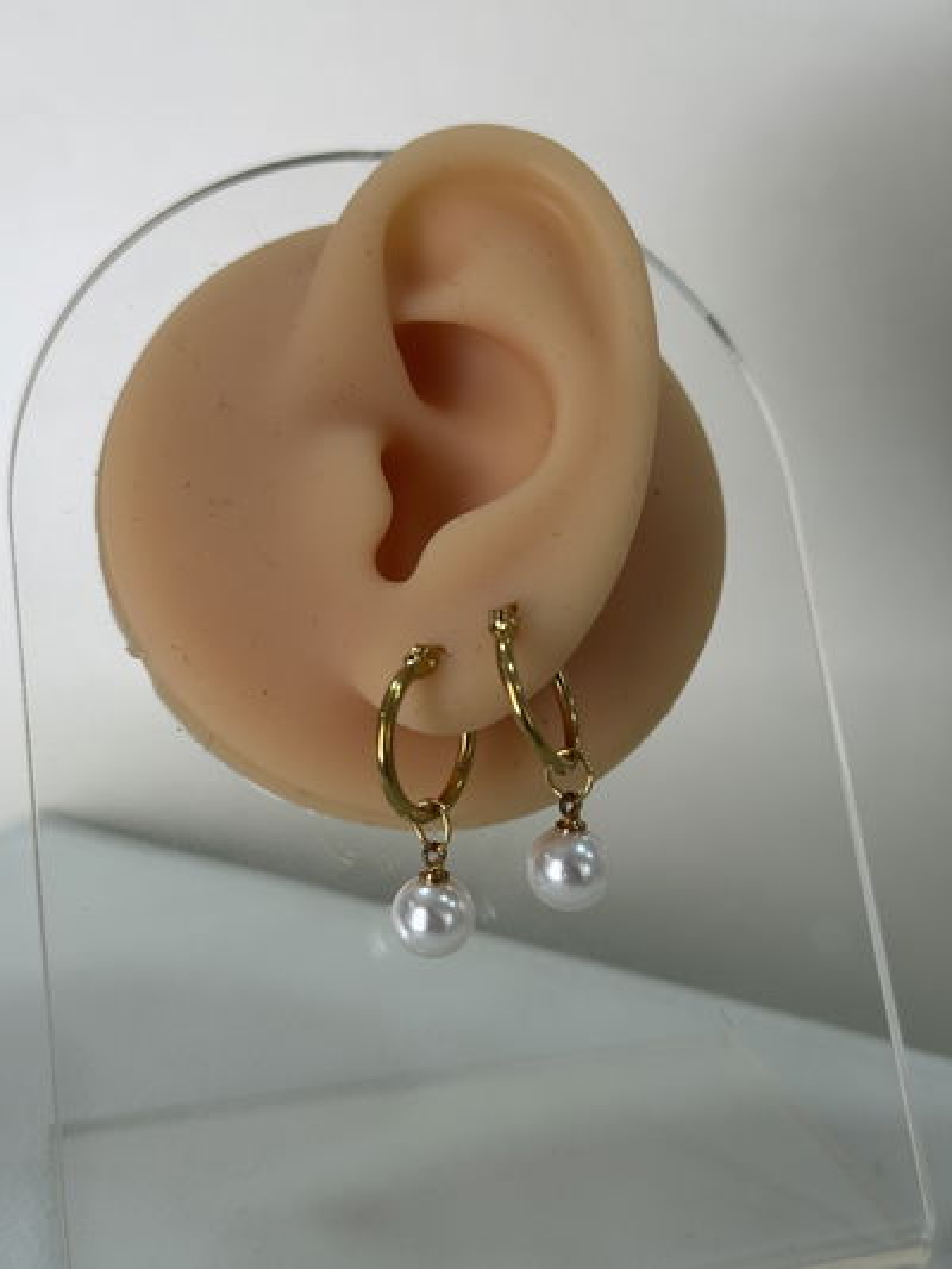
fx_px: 1759
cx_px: 476
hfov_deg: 30.3
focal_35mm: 48
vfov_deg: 39.6
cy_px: 634
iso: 50
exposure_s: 1/100
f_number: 1.78
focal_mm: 6.76
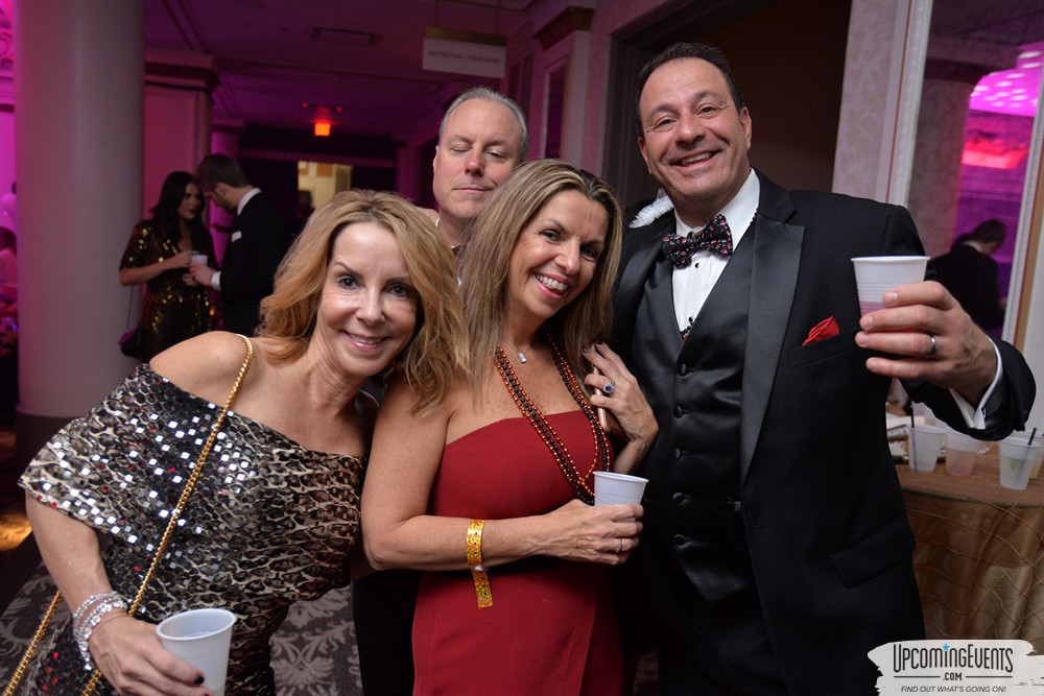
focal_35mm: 30
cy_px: 348
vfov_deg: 43.6
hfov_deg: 61.9
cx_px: 522
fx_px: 870
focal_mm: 30
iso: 2000
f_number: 4
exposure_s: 1/60
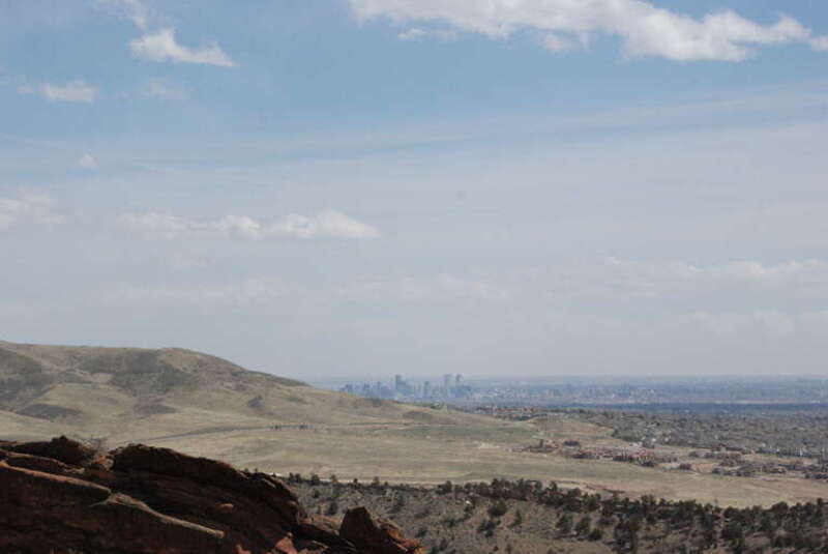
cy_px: 277
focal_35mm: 93
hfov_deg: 21.9
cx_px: 414
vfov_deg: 14.7
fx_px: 2141
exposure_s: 1/2500
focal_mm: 62
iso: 1600
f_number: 13
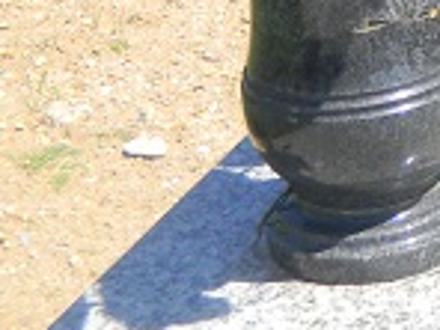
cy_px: -346
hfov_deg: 8.6
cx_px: 880
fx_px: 2771
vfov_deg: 6.6
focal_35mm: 218
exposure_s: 1/345
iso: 80
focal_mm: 8.3
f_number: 4.1
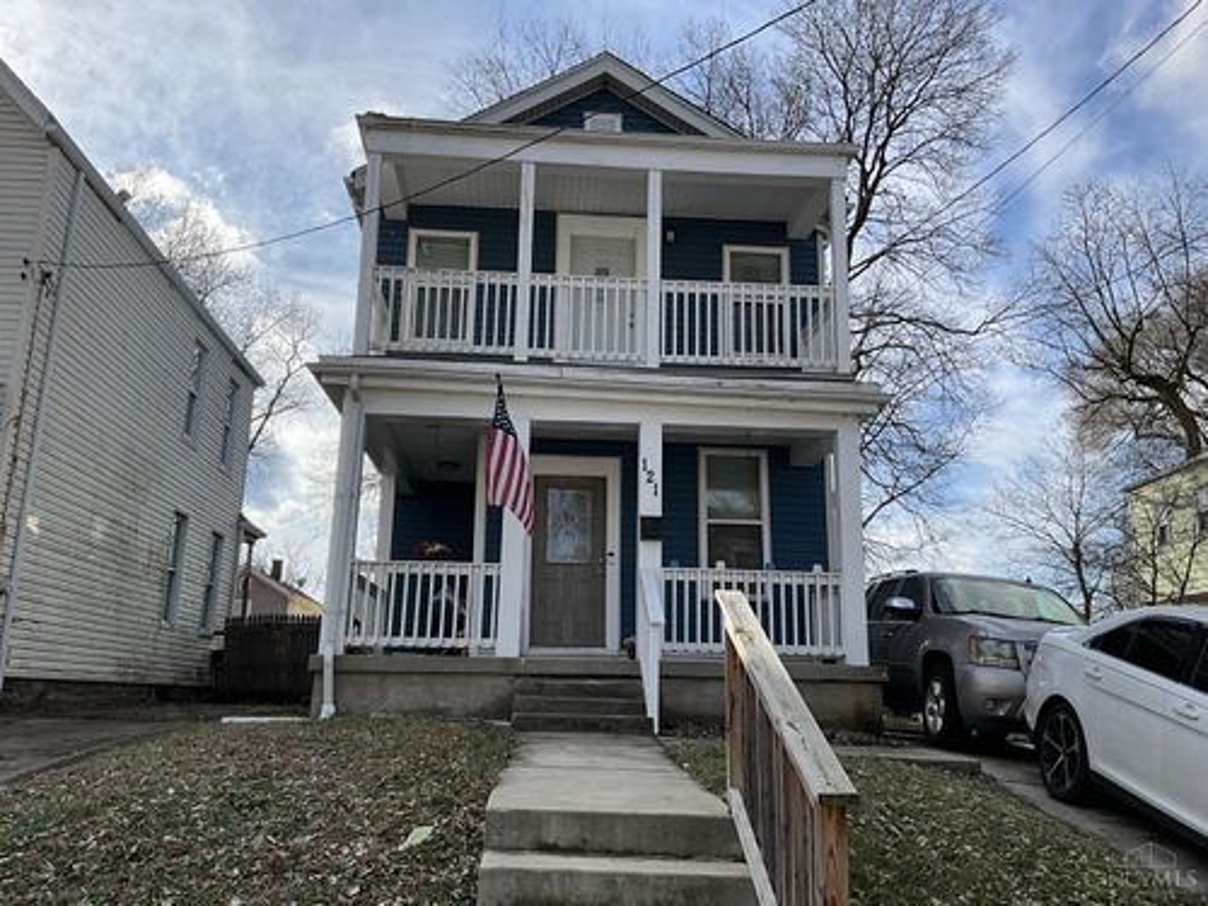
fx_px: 1012
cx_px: 604
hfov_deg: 61.7
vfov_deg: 48.2
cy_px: 453
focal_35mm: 29
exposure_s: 1/2227
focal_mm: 3
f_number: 1.8
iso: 25
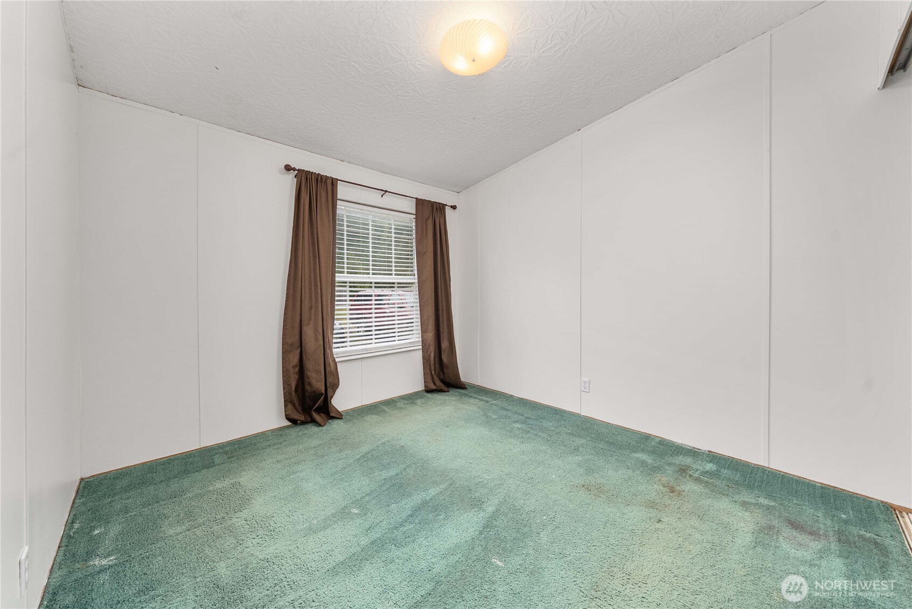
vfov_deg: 90.1
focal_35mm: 12
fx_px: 304
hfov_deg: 112.6
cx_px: 456
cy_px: 304
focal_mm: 12
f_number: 7.1
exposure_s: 1/8
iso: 1000
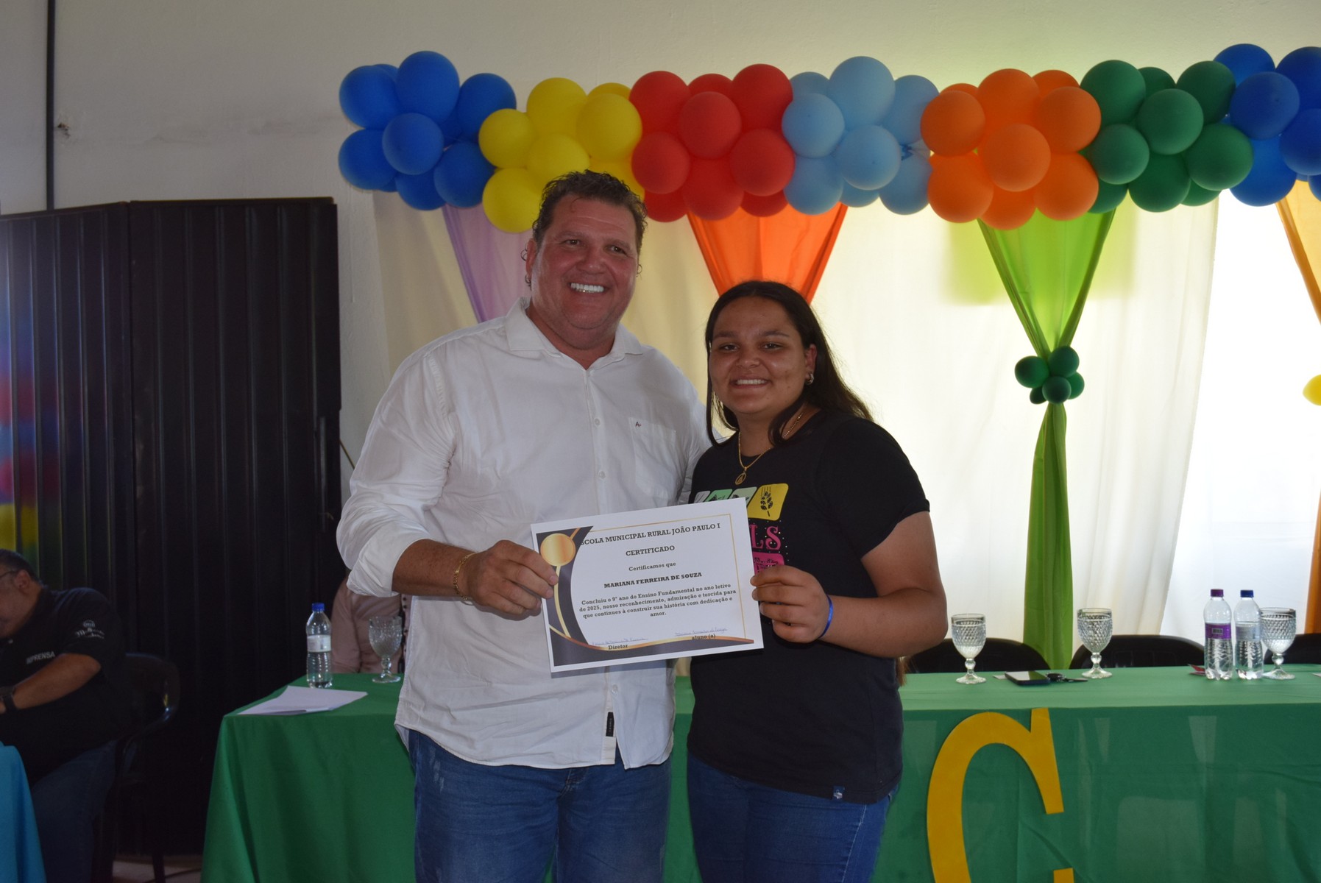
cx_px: 660
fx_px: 1377
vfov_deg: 35.6
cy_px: 442
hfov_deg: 51.2
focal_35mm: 38
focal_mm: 25
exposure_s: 1/125
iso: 800
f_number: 5.6
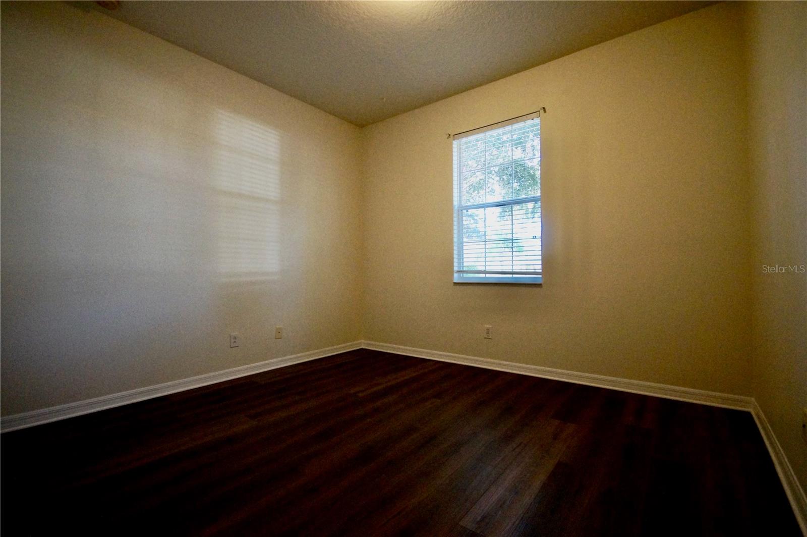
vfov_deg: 77.2
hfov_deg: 100.4
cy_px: 268
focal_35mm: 15
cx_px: 404
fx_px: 336
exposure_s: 1/160
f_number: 4
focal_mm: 10
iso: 2500
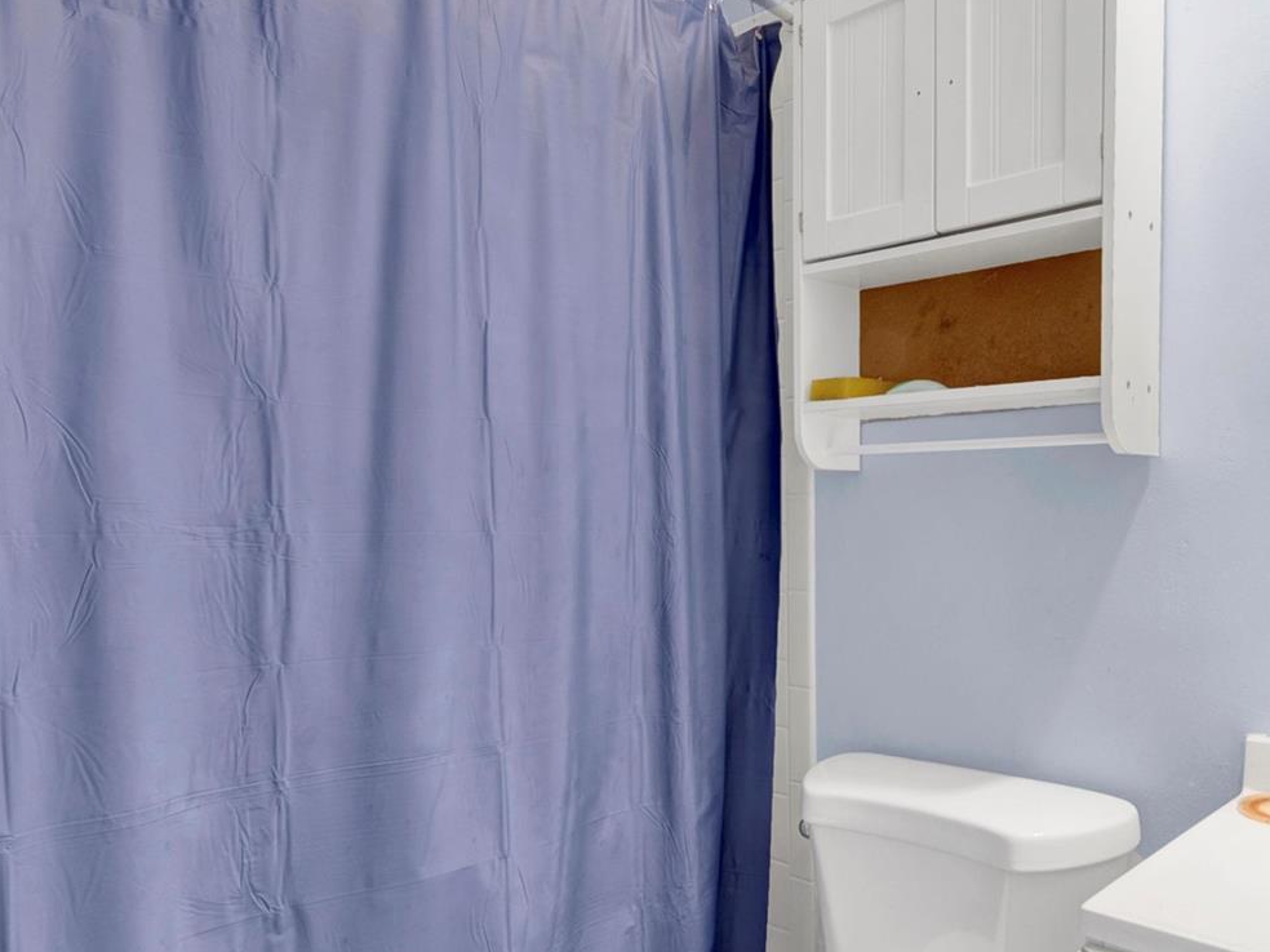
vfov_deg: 55.4
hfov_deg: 70.2
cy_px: 647
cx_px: 807
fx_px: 881
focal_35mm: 24
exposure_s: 8
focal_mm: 8
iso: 100
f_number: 8
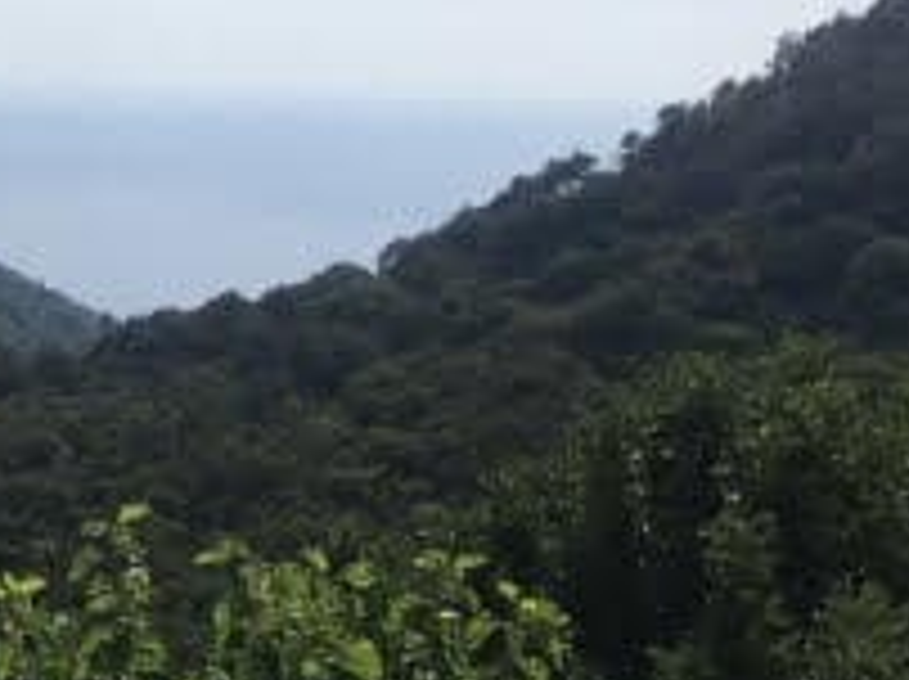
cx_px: -567
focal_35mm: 115
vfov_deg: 12.5
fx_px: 3016
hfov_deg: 15.4
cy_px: 838
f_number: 2.2
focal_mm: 4.2
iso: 25
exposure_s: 1/2404
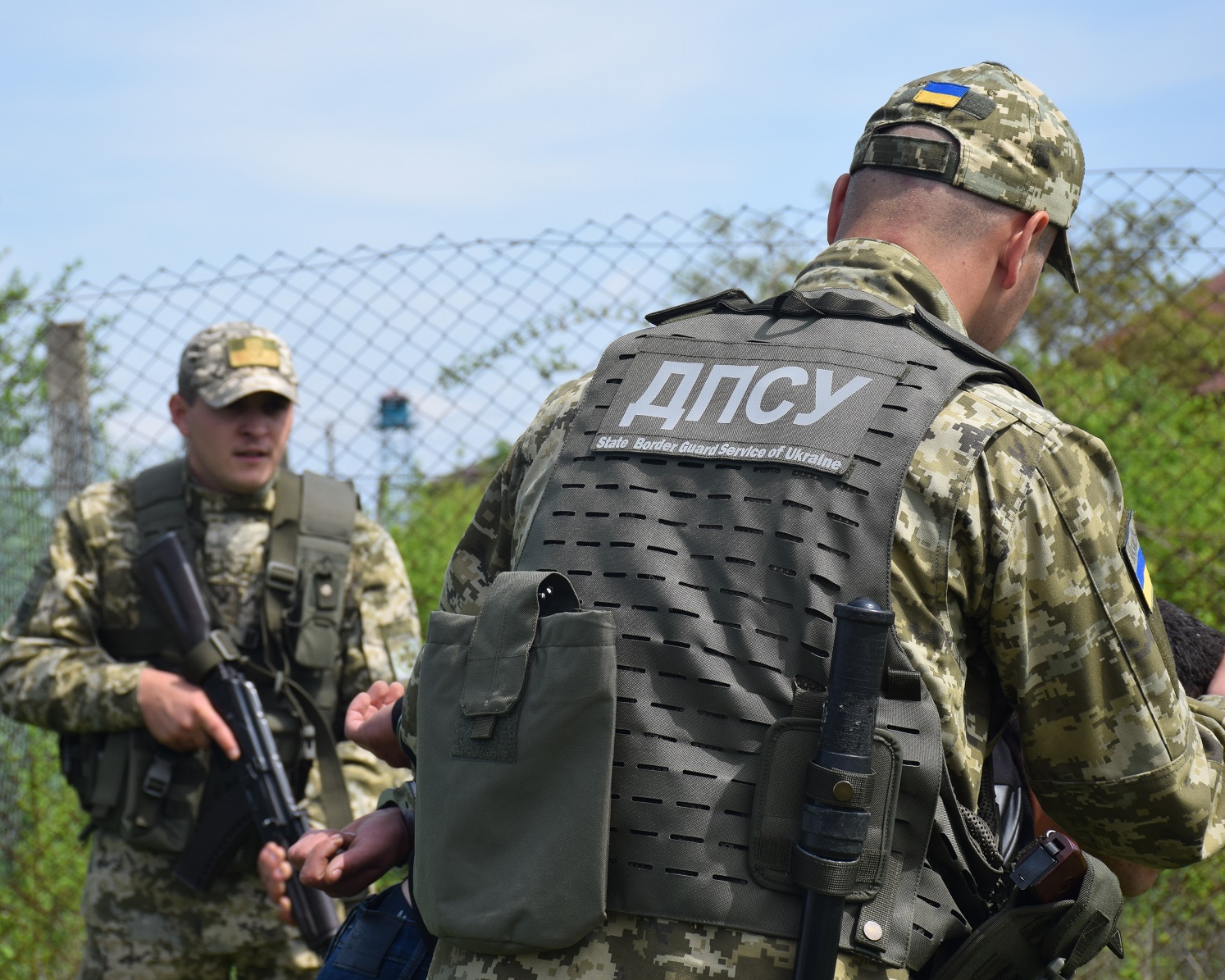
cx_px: 531
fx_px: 3444
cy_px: 491
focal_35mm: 95
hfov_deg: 20.2
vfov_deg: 16.2
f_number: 6.3
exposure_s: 1/640
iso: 200
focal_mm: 56
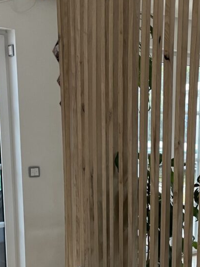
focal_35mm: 63
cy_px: 224
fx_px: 486
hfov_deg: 22.4
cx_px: 198
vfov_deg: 29.8
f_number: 1.6
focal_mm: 4.2
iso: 250
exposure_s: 1/60
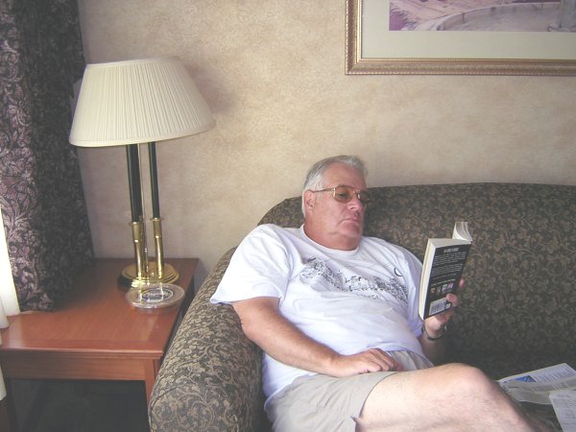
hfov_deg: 51.4
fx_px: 599
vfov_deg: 39.7
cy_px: 216
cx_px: 288
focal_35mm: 36
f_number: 2.6
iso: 100
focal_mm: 4.7
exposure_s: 1/30
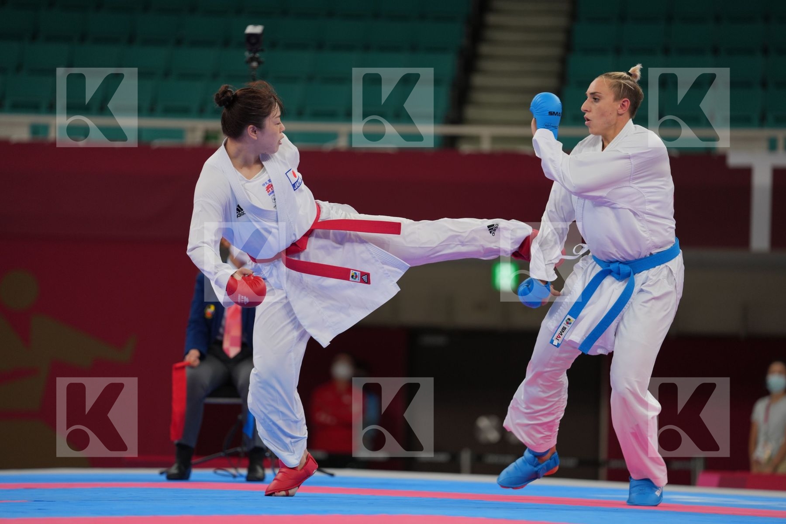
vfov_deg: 6.9
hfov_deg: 10.3
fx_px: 4366
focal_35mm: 200
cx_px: 393
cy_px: 262
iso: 500
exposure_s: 1/1000
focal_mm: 200
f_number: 2.8
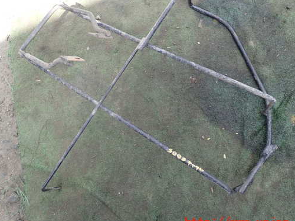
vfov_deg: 46.7
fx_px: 256
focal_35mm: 30
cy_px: 98
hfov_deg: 59.9
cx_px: 141
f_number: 2.8
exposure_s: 1/160
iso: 100
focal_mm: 4.5
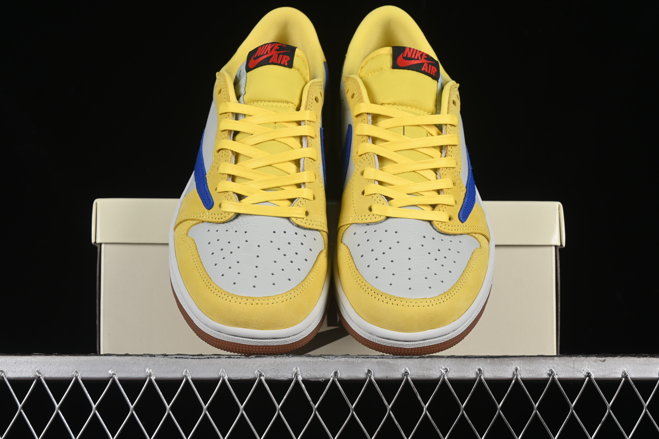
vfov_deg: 18.2
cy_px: 220
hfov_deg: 27.0
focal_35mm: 75
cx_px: 330
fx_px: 1373
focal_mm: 50
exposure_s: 1/80
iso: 160
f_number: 8
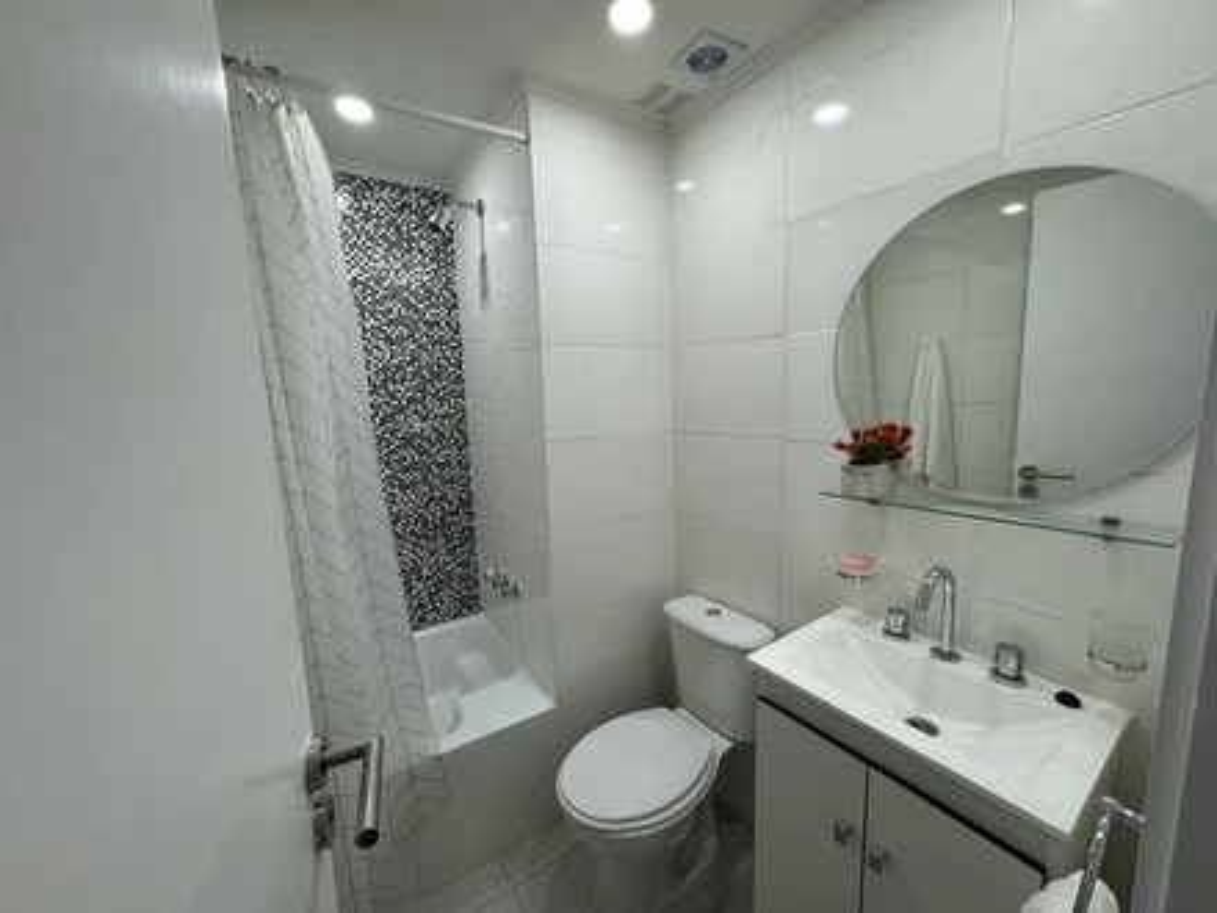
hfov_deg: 102.1
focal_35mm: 14
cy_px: 456
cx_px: 608
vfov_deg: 85.7
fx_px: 492
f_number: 2.2
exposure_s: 1/100
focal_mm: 2.22
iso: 160
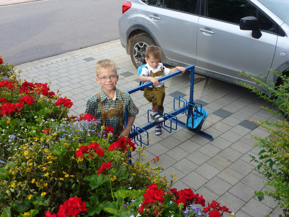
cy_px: 108
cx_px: 144
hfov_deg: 51.4
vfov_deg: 39.7
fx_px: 301
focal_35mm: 36
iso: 100
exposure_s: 1/60
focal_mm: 6.4
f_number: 5.6
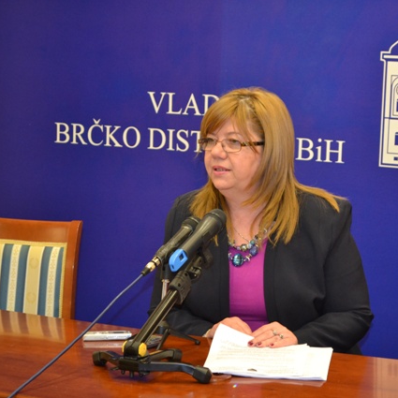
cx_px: 243
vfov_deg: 16.5
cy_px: 199
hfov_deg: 16.5
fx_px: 1374
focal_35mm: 106
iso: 2200
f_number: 5.6
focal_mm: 55
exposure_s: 1/60
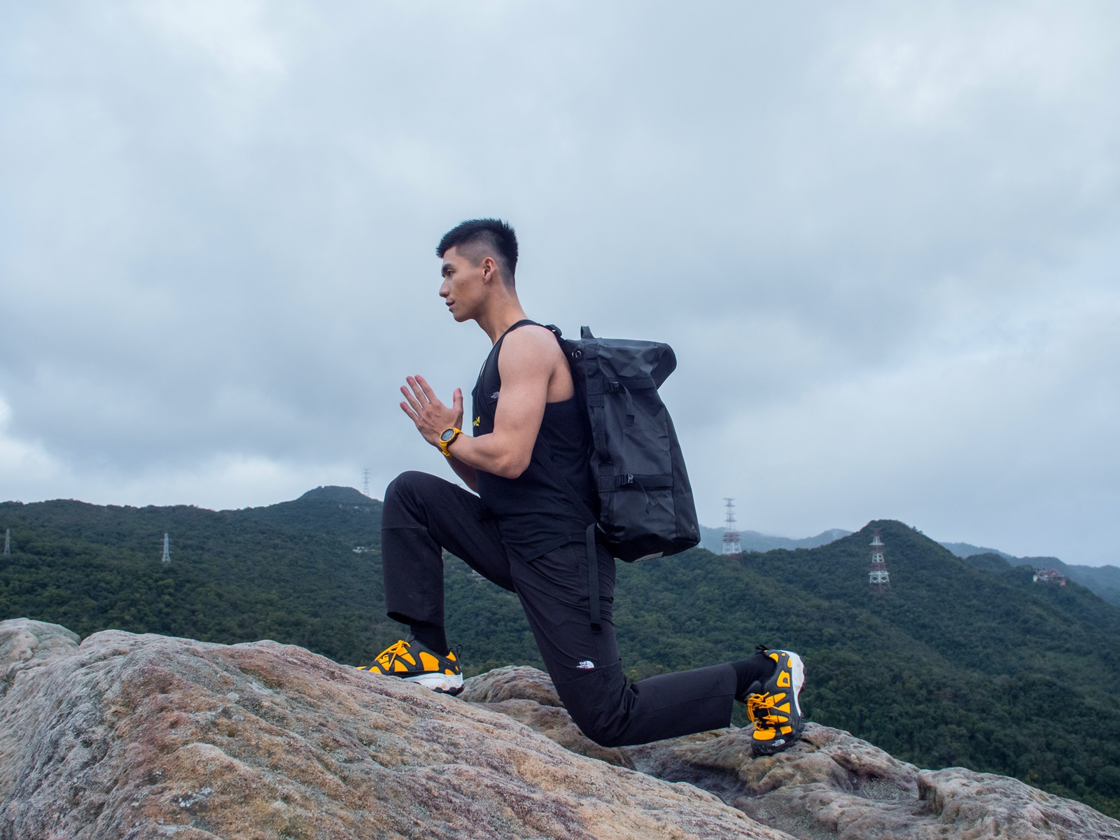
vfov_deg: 41.8
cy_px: 420
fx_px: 1100
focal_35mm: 34
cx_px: 560
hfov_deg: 54.0
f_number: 7.1
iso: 800
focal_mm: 17
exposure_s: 1/640
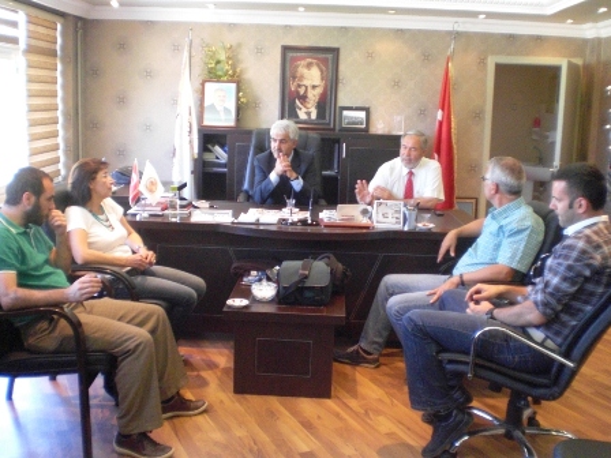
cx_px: 306
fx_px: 671
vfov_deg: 37.7
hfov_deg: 49.0
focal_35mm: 38
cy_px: 229
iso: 400
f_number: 3.1
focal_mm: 6.3
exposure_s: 1/40
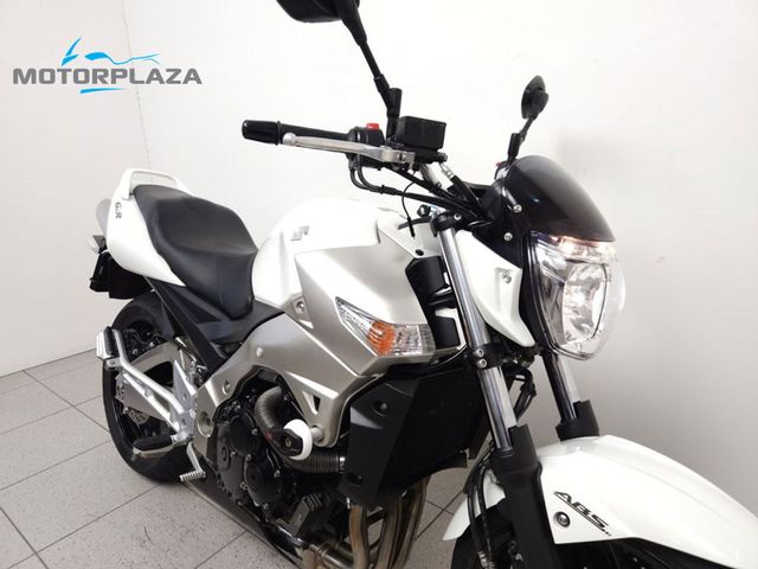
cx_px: 379
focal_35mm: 23
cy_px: 284
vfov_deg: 58.9
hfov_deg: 73.9
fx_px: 504
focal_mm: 5.4
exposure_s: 1/100
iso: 125
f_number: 1.8
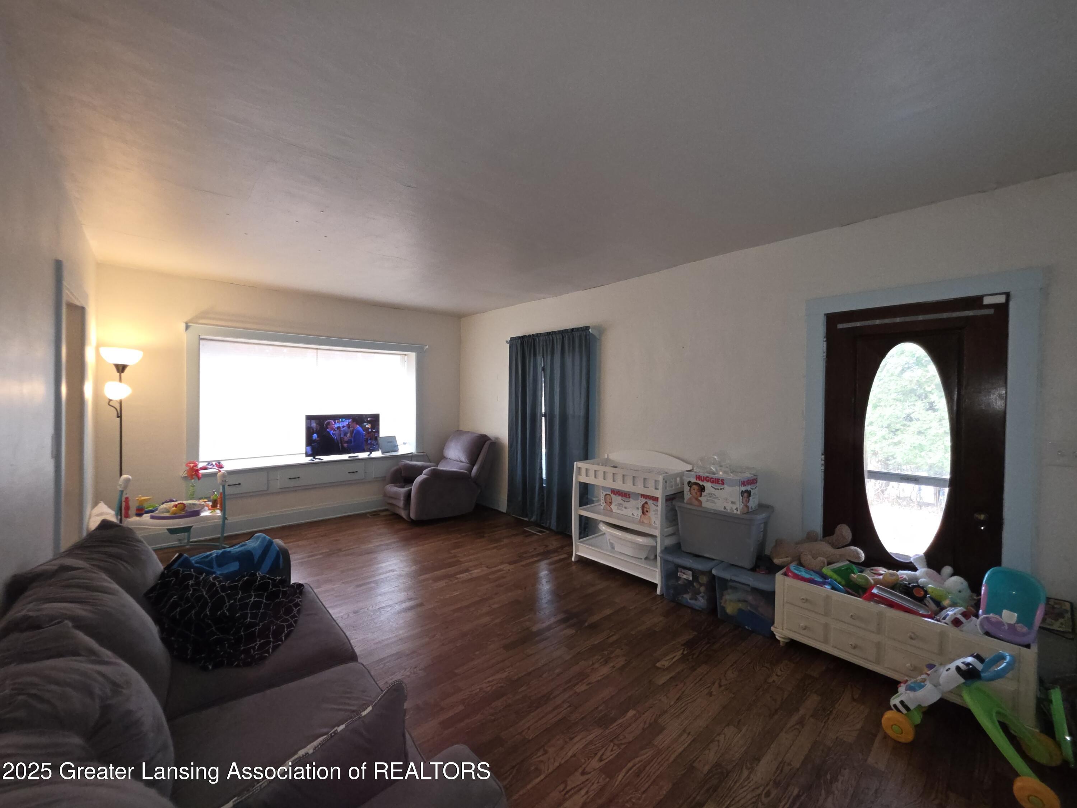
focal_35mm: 13
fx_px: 404
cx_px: 538
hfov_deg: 106.2
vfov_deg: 89.9
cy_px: 404
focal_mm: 2.2
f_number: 1.9
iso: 250
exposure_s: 1/60
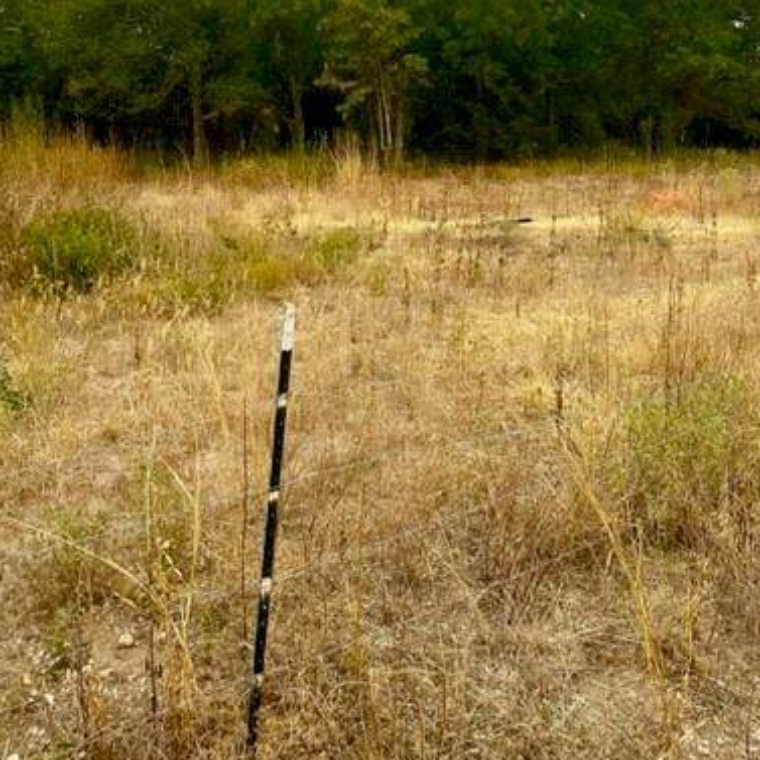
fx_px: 894
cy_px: 159
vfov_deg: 44.0
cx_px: 345
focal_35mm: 36
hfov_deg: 46.0
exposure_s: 1/3472
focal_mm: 6.86
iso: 80
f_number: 1.78
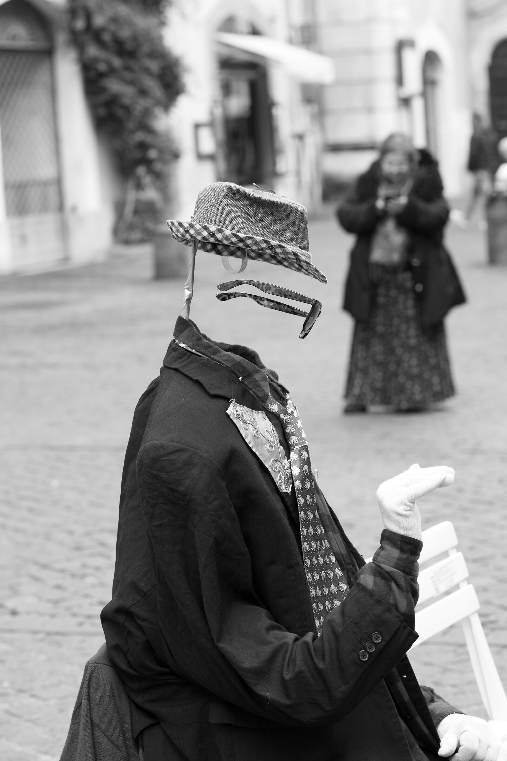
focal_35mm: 105
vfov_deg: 19.5
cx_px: 254
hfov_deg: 13.0
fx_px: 2221
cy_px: 380
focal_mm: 105
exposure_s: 1/160
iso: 640
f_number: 6.3
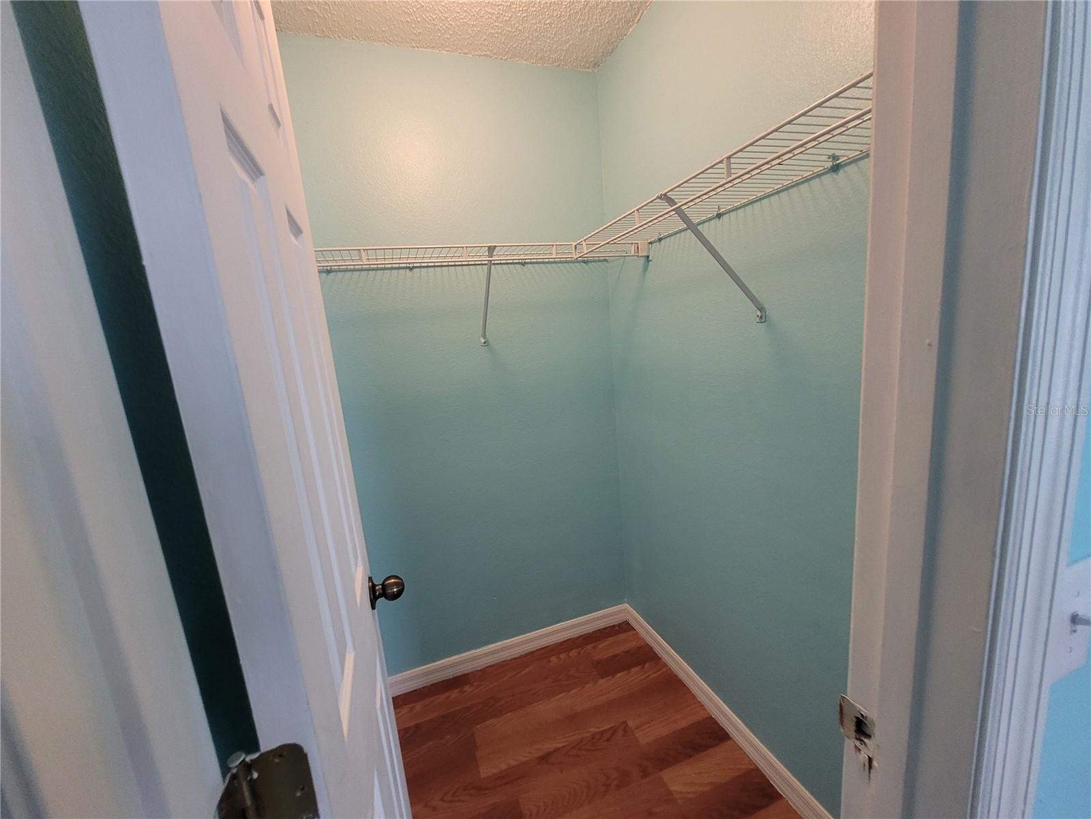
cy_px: 410
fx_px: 410
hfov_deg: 106.2
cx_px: 546
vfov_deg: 89.9
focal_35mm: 13
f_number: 2.2
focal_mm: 1.74
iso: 250
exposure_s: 1/60
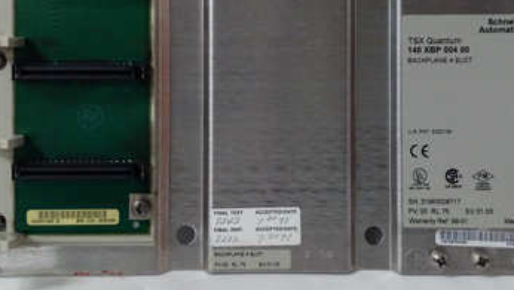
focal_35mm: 51
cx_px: 285
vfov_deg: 23.1
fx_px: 695
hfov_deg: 40.5
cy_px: 46
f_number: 2
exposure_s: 1/33
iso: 432
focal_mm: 3.79
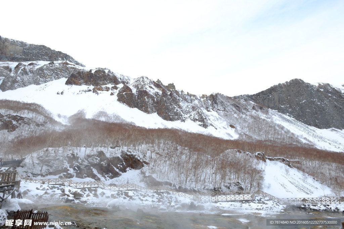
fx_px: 201
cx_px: 172
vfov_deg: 59.5
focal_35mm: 21
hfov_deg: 81.2
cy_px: 114
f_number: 11
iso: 400
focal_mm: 14
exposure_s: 1/60
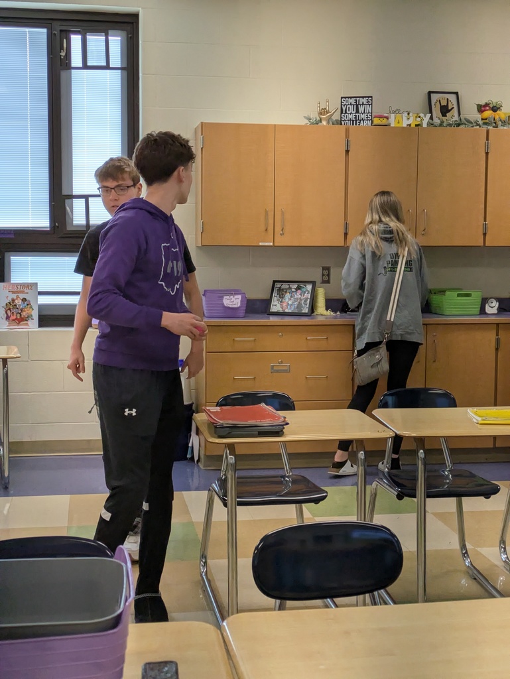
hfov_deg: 28.6
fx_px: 1001
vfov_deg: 37.5
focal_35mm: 51
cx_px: 255
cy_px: 340
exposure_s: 1/303
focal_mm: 5.43
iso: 101
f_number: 1.89
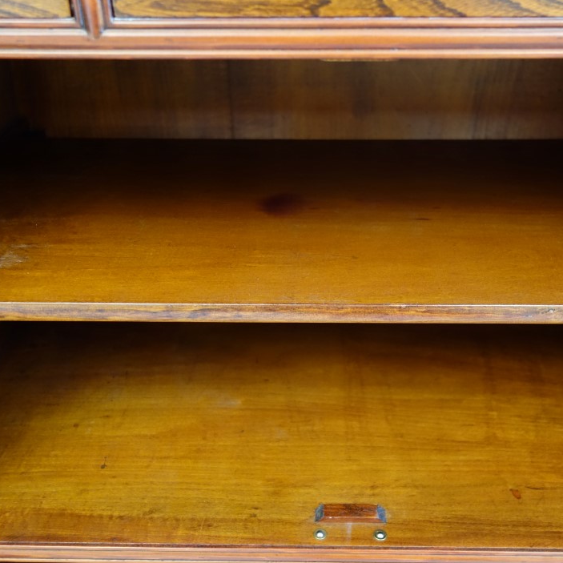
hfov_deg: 42.7
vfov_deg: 42.8
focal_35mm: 39
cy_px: 302
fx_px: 718
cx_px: 326
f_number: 1.8
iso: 800
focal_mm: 10.4
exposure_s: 1/60
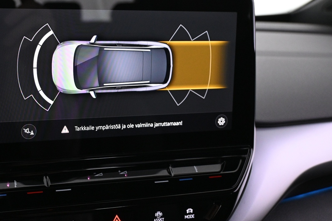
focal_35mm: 47
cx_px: 83
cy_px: 79
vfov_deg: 28.4
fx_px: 435
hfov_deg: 40.6
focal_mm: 20.5
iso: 1600
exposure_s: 1/40
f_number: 3.8
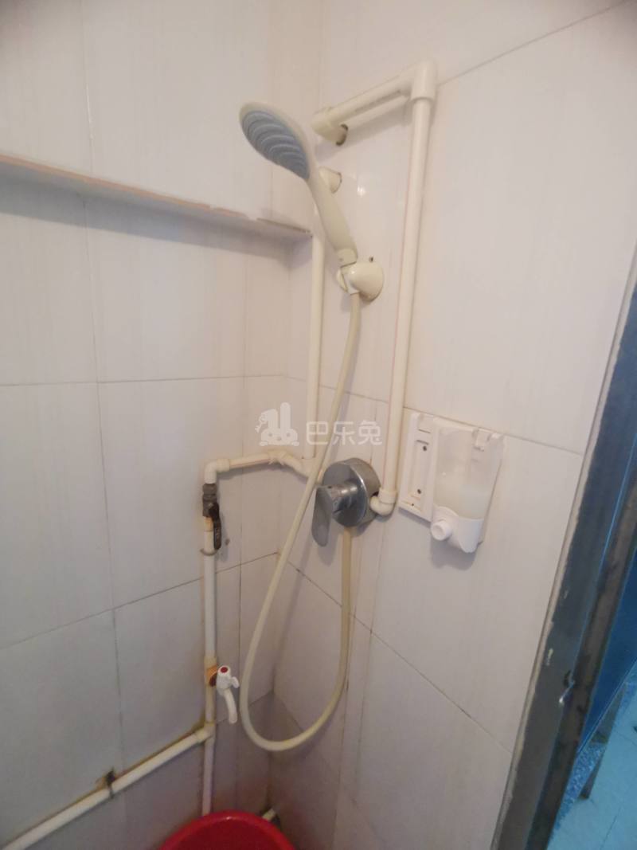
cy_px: 425
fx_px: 417
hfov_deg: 74.7
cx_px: 318
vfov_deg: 91.0
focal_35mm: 17
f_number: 2.2
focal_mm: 2.26
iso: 500
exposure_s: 1/33.3
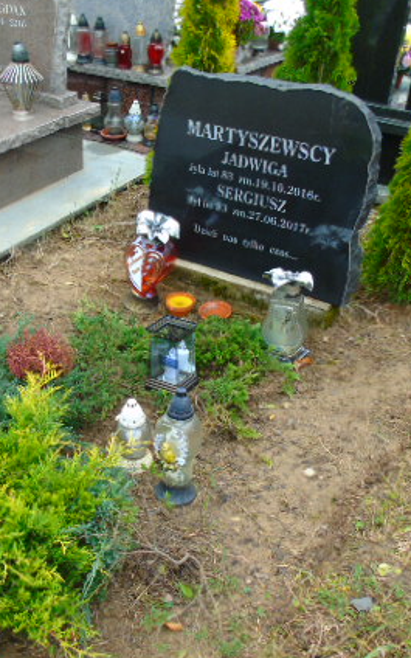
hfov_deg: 31.7
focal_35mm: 40
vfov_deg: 49.2
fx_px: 717
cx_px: 133
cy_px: 349
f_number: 3.4
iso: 80
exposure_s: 1/100
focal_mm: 4.4
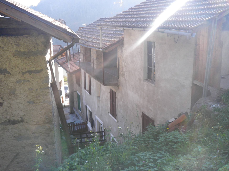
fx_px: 232
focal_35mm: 35
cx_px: 114
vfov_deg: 40.7
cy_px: 86
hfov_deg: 52.6
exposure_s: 1/100
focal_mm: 6.2
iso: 80
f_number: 3.8
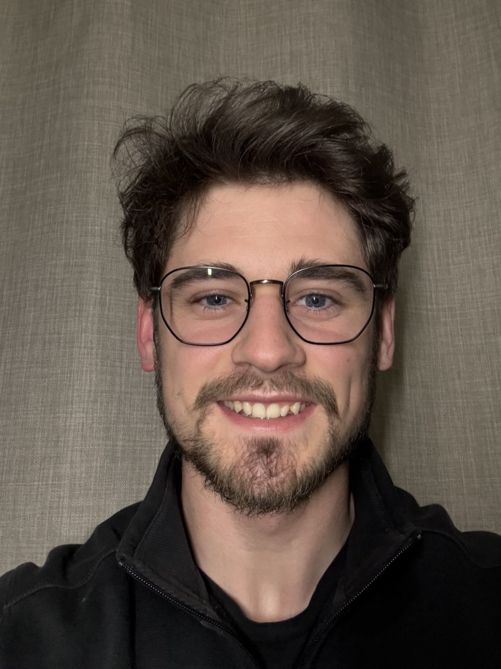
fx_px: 579
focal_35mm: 30
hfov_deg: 46.8
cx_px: 250
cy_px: 334
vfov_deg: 60.0
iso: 250
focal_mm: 2.69
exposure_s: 1/60
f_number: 1.9
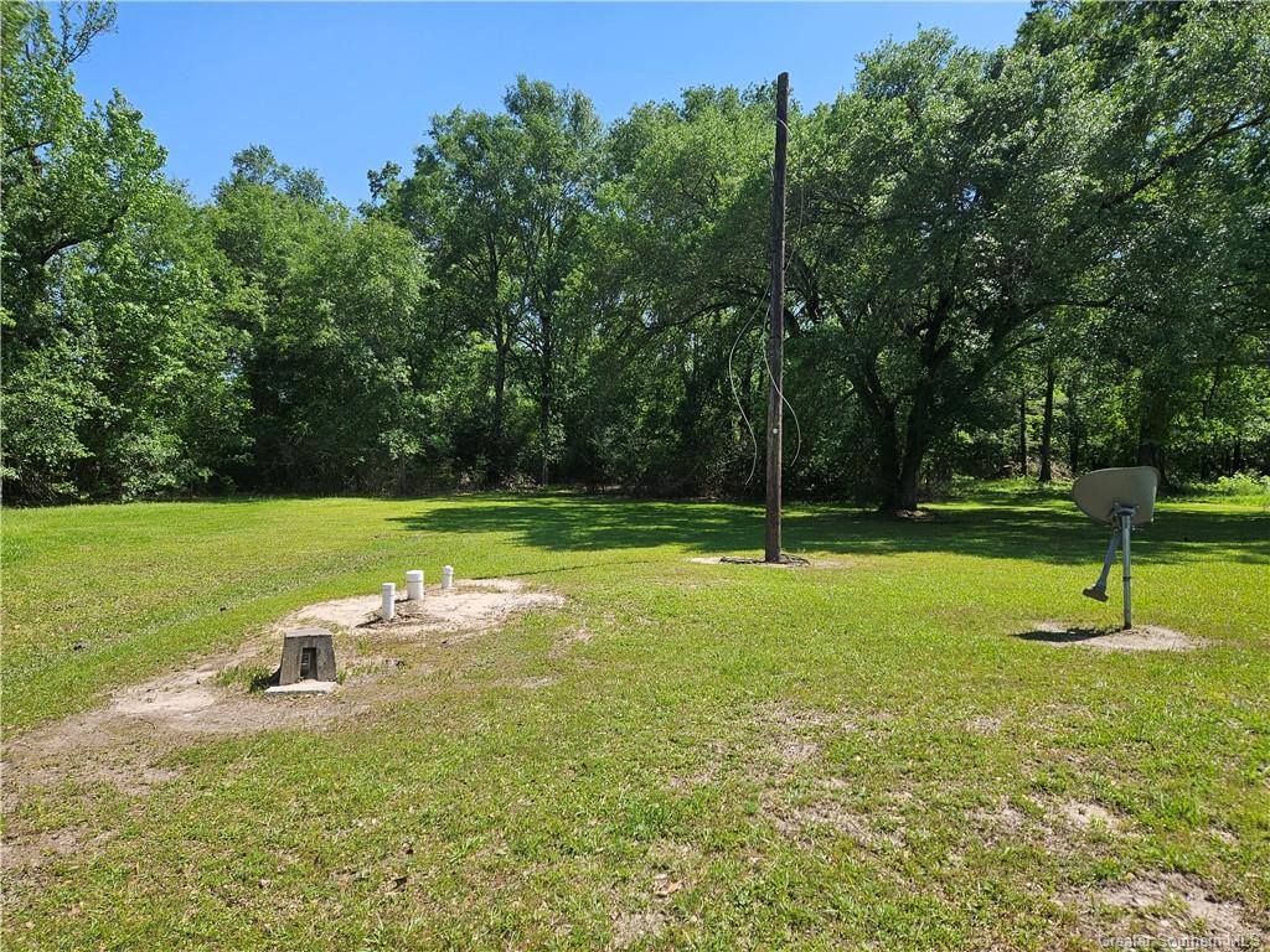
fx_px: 844
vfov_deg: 58.9
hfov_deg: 73.9
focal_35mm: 23
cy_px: 476
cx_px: 635
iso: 25
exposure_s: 1/1276
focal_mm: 5.4
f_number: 1.8
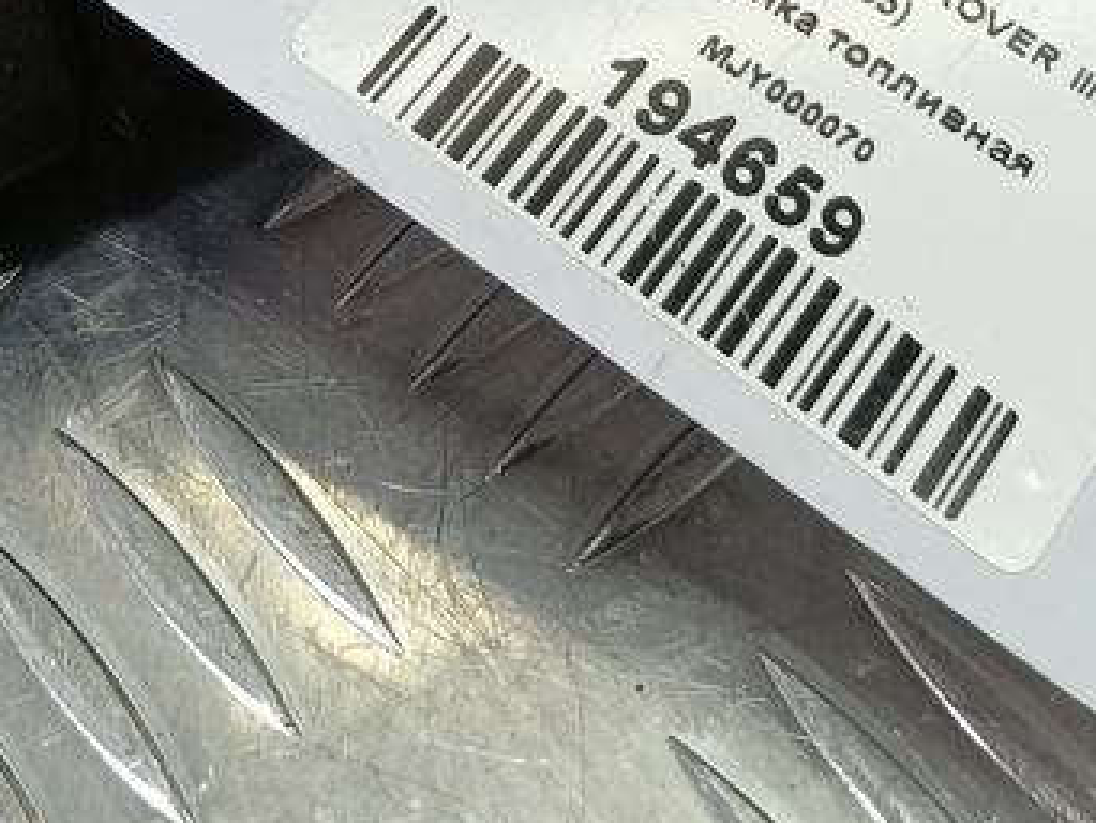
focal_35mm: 69
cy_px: -399
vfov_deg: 18.9
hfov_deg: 28.1
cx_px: 485
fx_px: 2185
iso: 92
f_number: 1.6
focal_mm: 4.11
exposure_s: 1/50
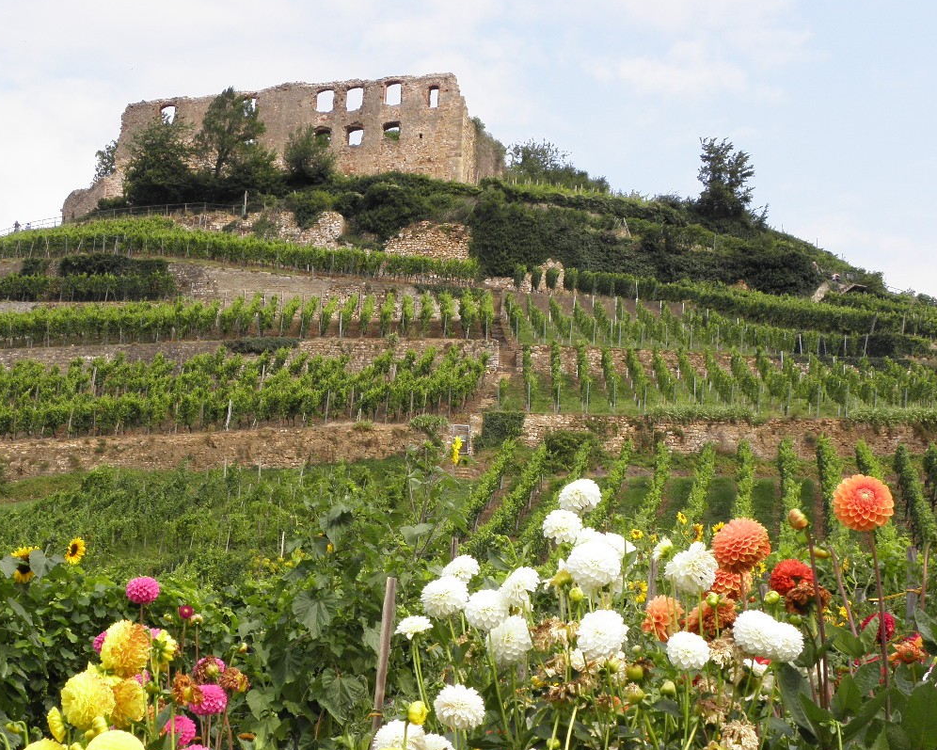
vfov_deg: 19.4
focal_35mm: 79
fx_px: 2191
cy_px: 439
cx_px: 365
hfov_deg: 24.1
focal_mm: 11.39
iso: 64
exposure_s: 1/160
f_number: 5.6
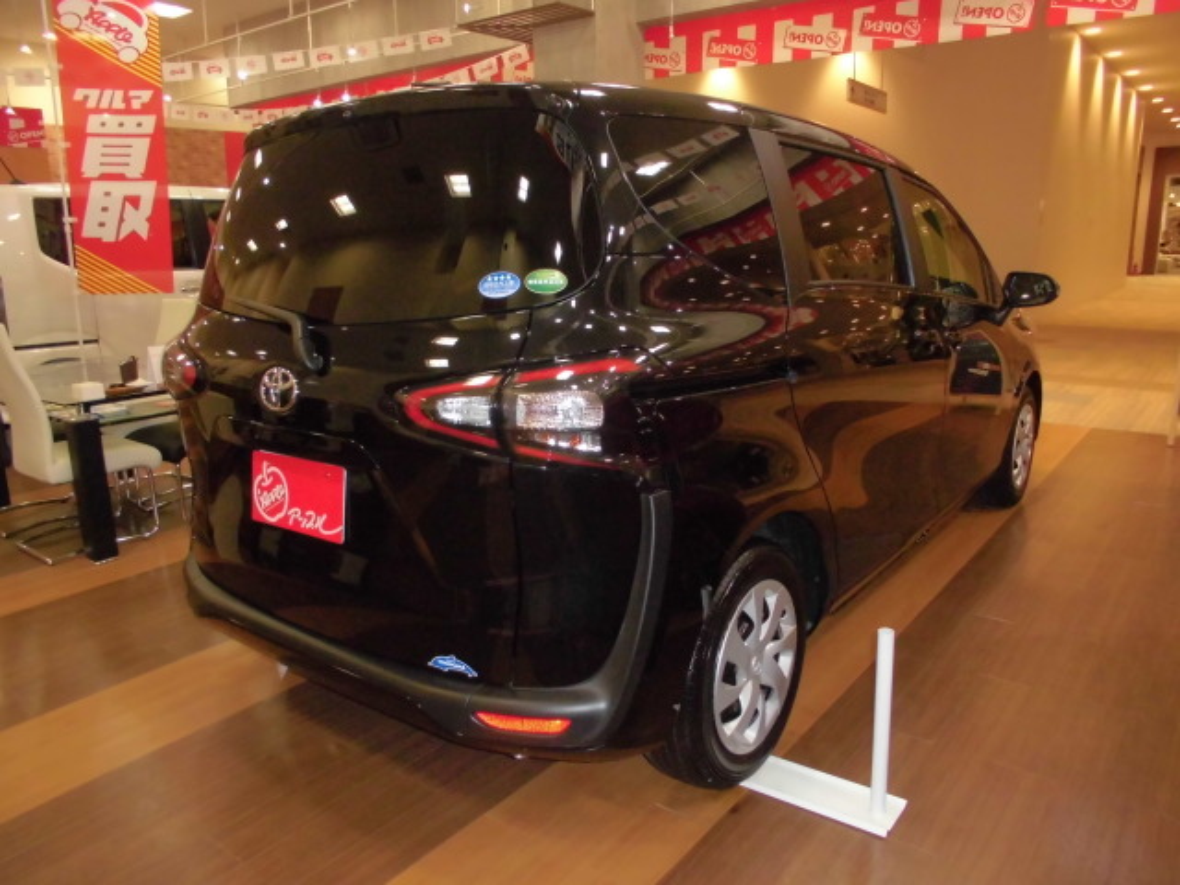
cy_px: 442
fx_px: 886
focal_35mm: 26
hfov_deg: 67.3
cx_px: 590
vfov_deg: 53.1
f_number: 3.5
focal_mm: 4.6
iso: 400
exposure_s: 1/60
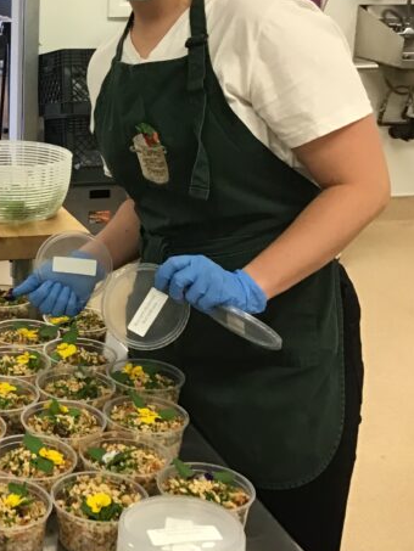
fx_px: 1116
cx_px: -50
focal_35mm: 70
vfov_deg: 27.5
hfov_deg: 20.0
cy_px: 152
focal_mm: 3.3
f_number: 2.4
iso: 80
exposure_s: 1/30
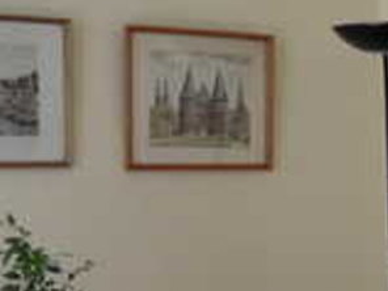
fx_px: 1592
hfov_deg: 13.4
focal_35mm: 142
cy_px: 510
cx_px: 503
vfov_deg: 9.9
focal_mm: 6.2
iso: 100
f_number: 2.8
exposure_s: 1/45
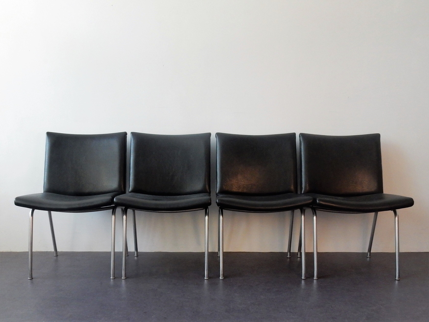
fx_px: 310
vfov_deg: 54.9
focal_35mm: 25
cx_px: 214
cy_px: 161
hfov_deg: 69.4
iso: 400
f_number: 3.7
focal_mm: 4.5
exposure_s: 1/30
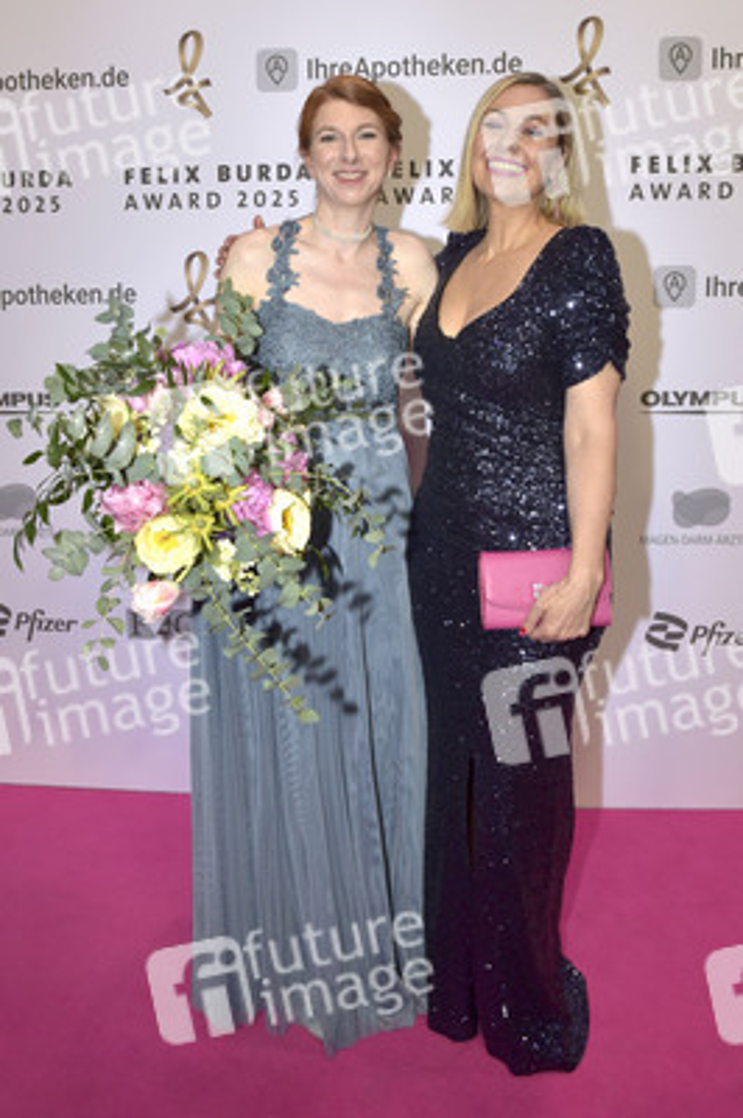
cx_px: 372
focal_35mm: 24
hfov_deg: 53.1
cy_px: 559
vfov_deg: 73.8
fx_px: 744
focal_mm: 24
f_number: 5.6
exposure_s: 1/200
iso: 400
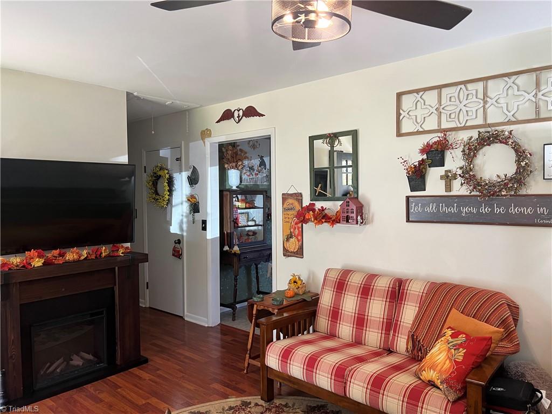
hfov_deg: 67.3
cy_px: 207
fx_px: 415
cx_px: 276
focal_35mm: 26
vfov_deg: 53.1
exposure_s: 1/60
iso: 100
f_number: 1.5
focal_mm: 5.7
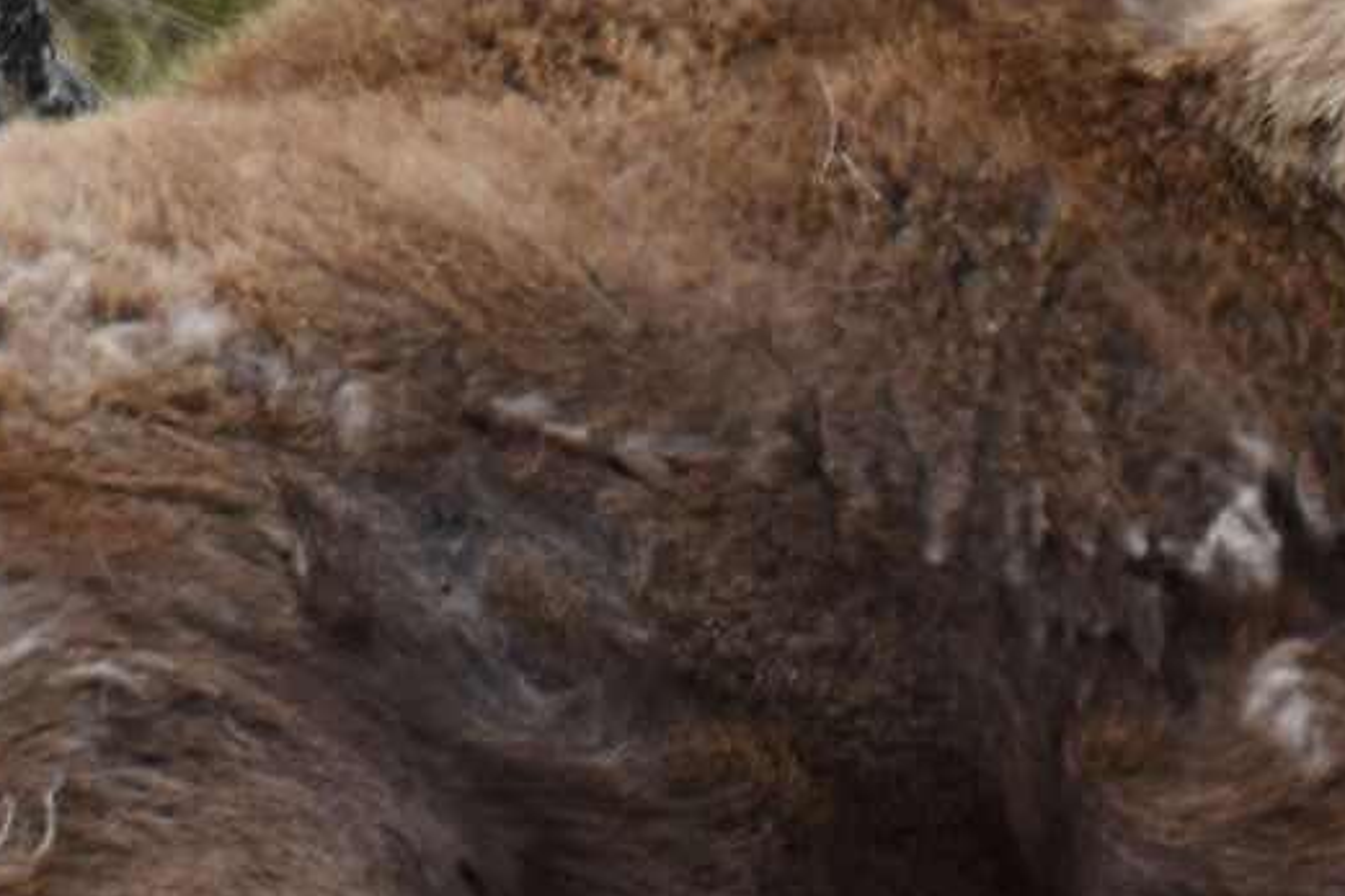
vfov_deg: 0.7
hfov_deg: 1.0
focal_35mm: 2072
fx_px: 77383
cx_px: 1330
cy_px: 163
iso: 400
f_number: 5.6
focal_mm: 300
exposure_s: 1/1600
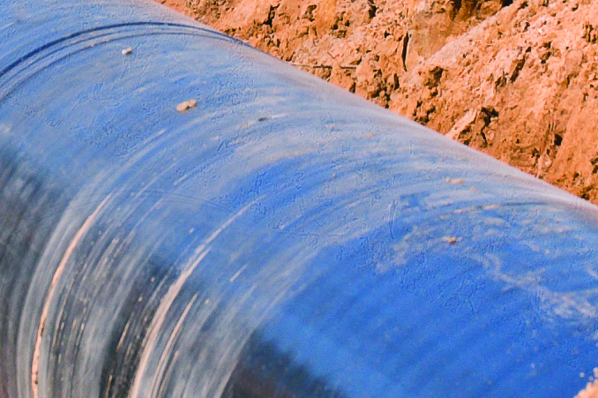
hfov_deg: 5.6
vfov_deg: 3.7
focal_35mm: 366
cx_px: 232
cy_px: -187
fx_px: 6079
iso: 200
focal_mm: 55
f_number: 6.7
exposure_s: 1/750
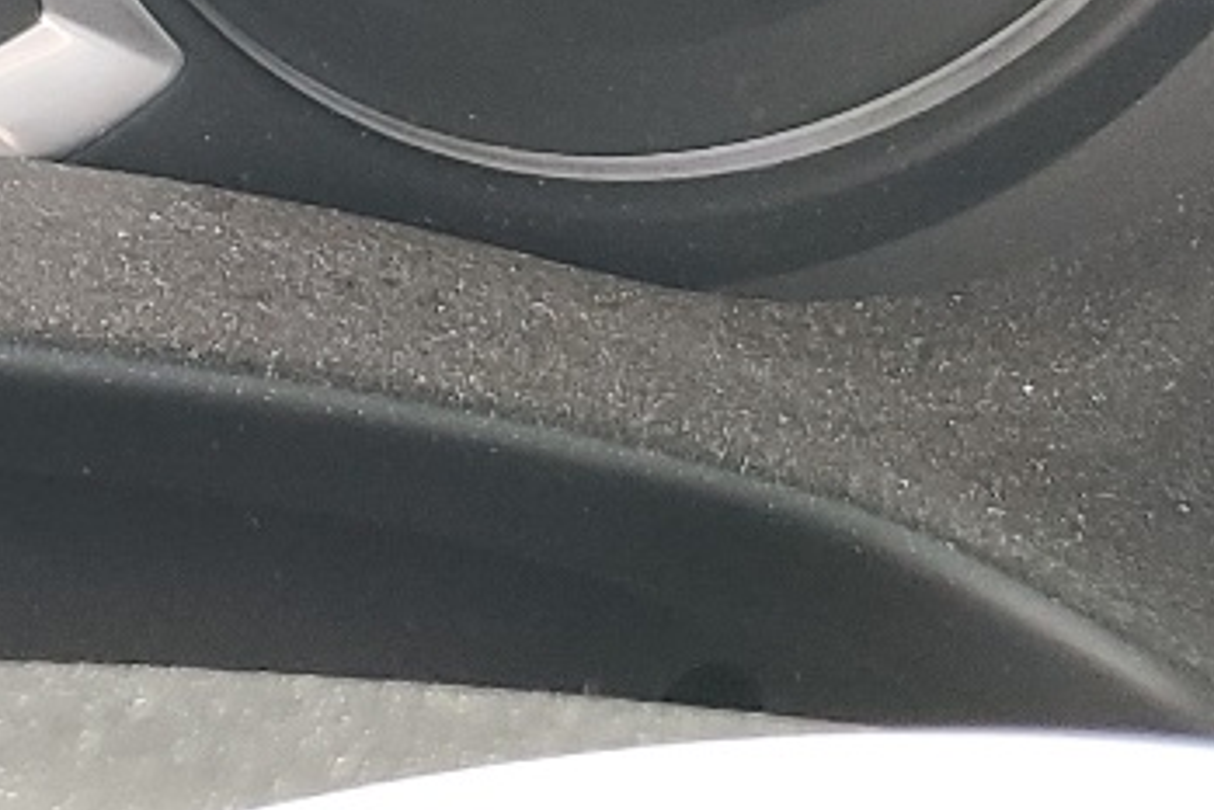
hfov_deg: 14.7
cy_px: -772
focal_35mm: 124
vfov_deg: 10.3
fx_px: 4183
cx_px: -897
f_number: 1.5
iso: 79
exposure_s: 1/120
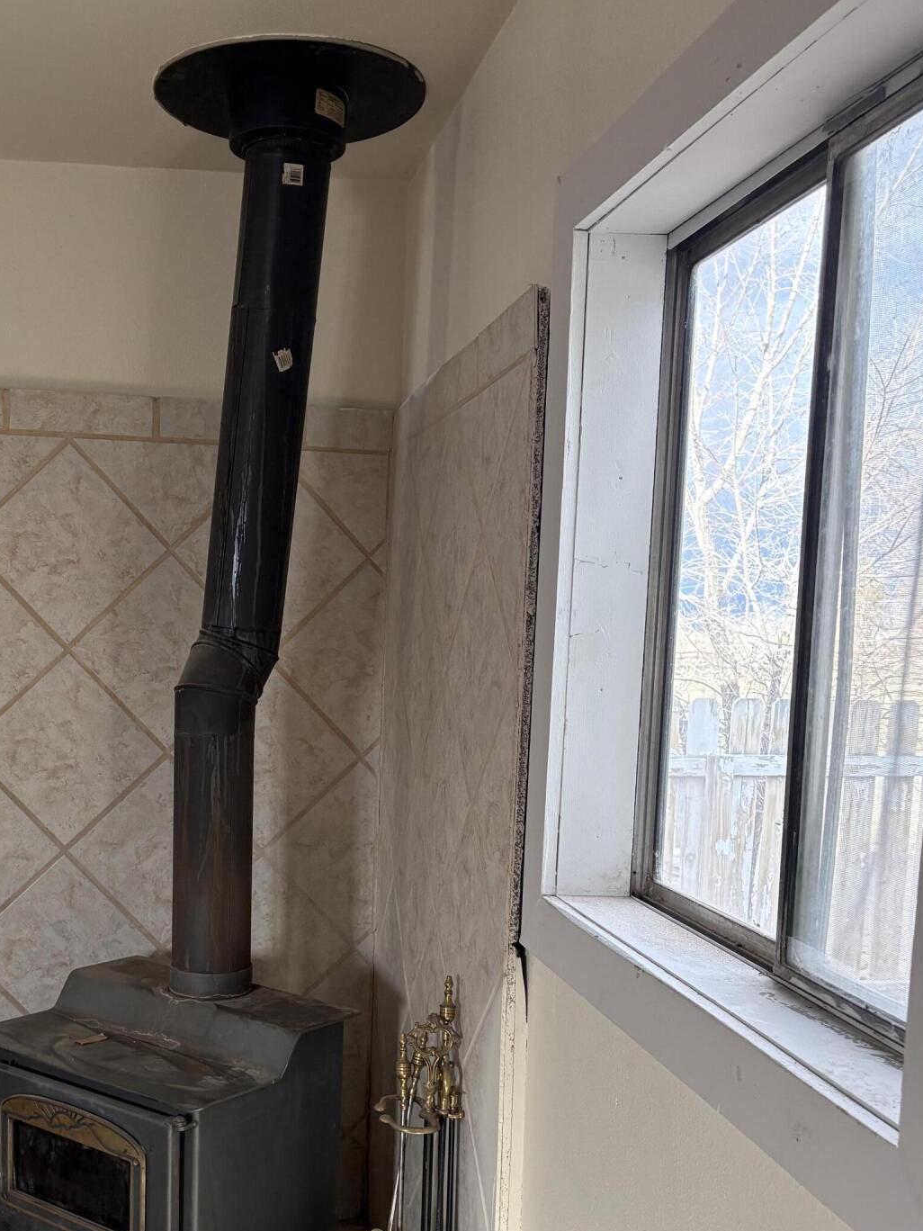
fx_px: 1351
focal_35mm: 38
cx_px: 298
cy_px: 784
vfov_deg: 48.4
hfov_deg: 37.3
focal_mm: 5.96
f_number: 1.6
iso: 125
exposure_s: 1/215
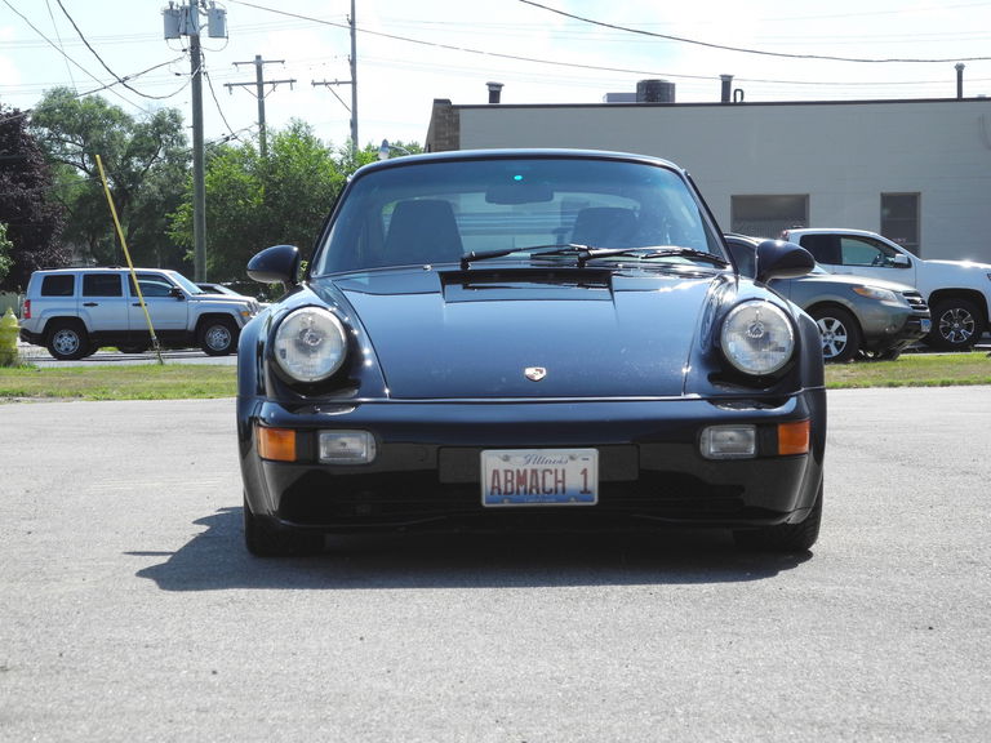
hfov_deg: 18.7
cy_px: 372
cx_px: 496
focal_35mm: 105
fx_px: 3006
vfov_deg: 14.1
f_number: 4.5
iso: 100
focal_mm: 22.5
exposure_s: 1/696
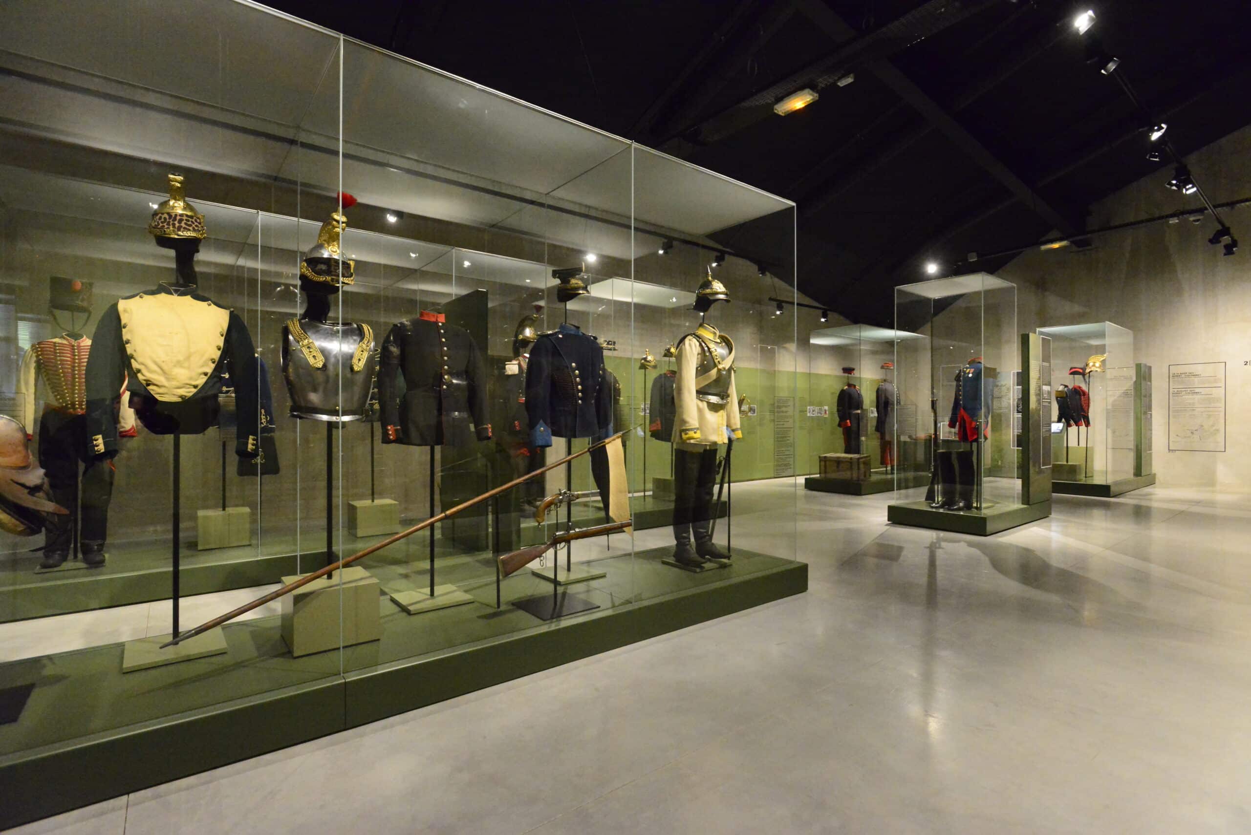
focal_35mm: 17
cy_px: 418
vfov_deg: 70.5
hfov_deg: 93.3
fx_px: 591
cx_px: 626
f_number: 6.3
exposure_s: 1/25
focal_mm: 17
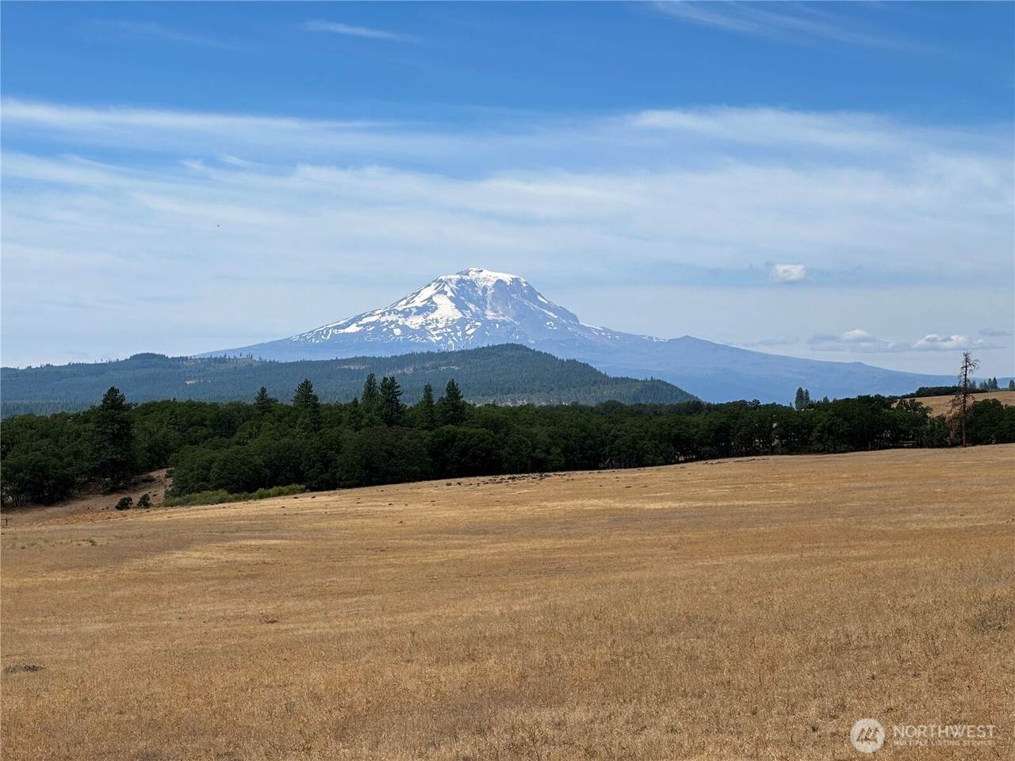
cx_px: 508
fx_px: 2258
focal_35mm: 77
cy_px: 380
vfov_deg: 19.1
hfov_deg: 25.3
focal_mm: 9
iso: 32
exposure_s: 1/1096
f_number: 2.8
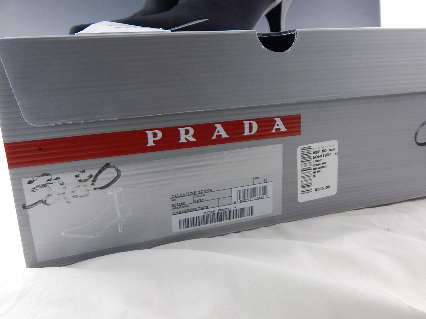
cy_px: 160
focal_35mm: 31
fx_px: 381
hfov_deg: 58.4
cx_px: 213
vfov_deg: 45.4
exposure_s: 1/30
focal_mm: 5.6
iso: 360
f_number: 3.2
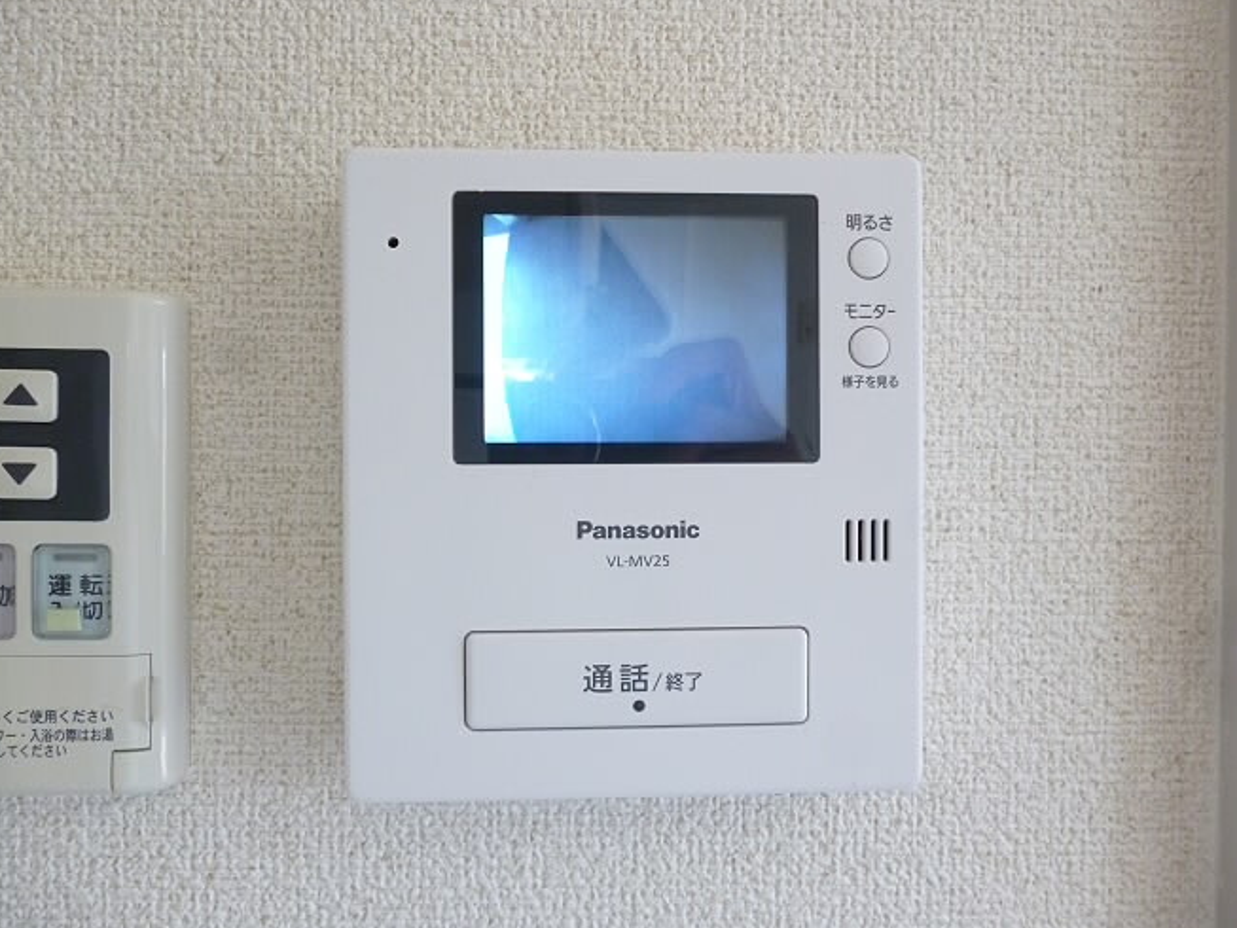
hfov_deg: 60.0
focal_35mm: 30
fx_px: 1072
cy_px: 446
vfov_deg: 46.8
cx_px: 619
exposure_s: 1/60
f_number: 3.1
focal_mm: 5
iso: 400
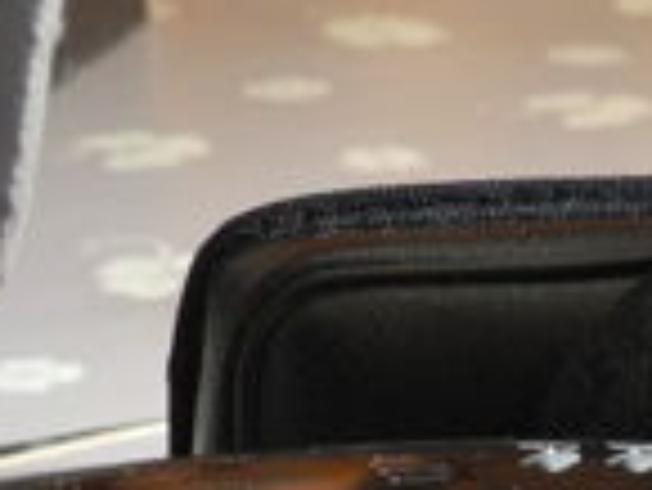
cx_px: 621
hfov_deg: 8.7
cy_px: 724
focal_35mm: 225
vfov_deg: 6.5
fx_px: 4241
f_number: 4
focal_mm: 14.5
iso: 400
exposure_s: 1/34.3
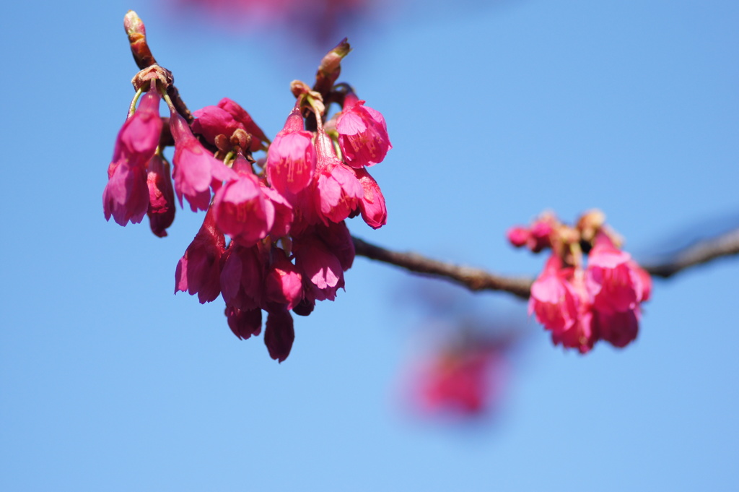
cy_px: 246
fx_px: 3230
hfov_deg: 13.1
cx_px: 370
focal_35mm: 158
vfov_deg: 8.7
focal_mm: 105
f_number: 2.8
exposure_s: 1/2000
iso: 200
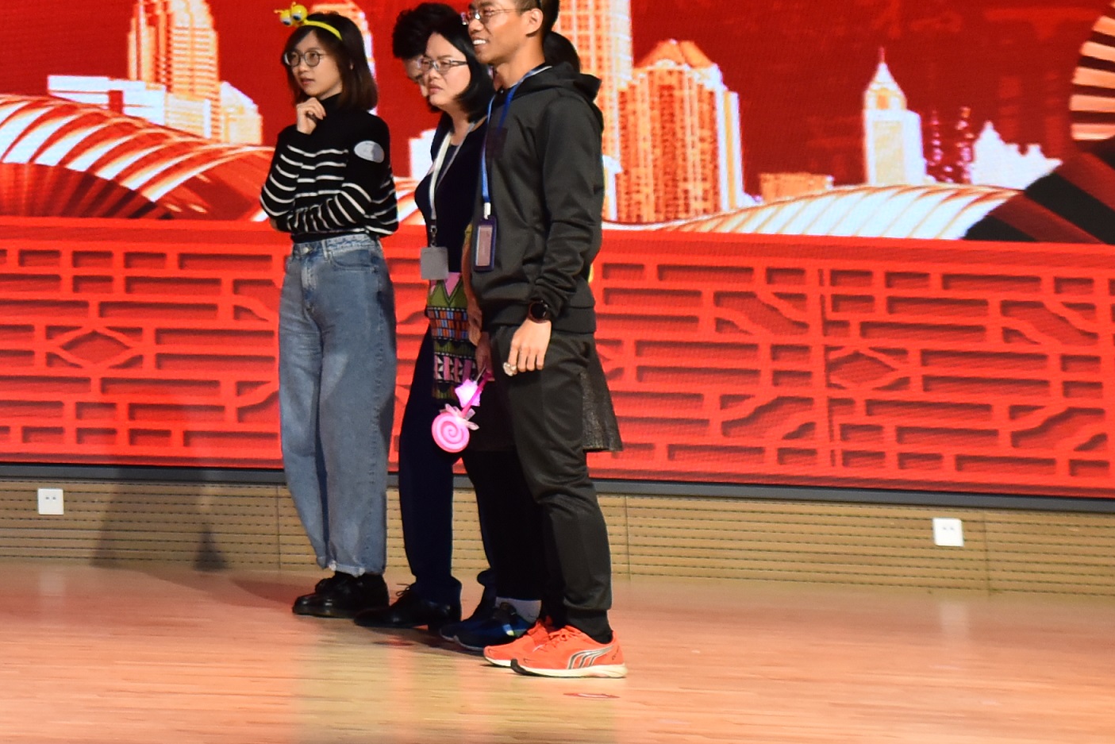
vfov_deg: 10.0
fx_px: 4088
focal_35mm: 132
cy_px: -407
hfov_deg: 14.4
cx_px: -598
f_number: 3.5
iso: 1600
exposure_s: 1/250
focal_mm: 42
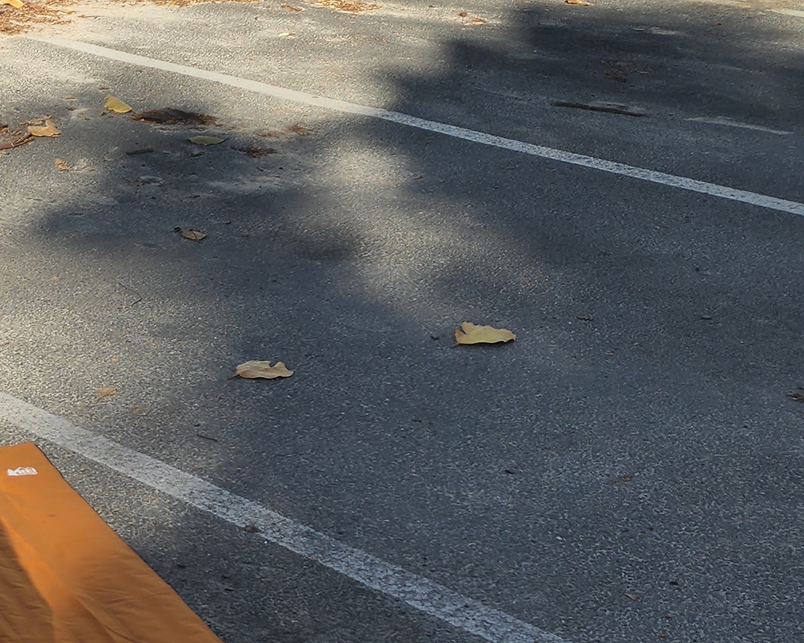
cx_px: -449
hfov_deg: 21.0
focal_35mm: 75
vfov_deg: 19.7
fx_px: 1785
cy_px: 679
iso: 12
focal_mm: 6.4
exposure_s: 1/838
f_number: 1.8
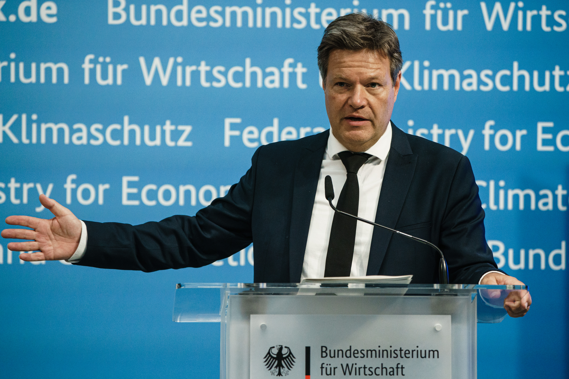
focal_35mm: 168
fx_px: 2655
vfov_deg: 8.2
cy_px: 190
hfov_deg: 12.2
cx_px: 284
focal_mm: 168
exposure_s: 1/200
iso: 4000
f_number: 5.6
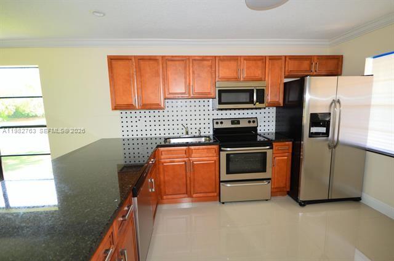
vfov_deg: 77.2
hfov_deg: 100.5
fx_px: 164
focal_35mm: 15
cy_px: 130
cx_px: 197
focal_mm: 10
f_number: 4
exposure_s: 1/60
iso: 500
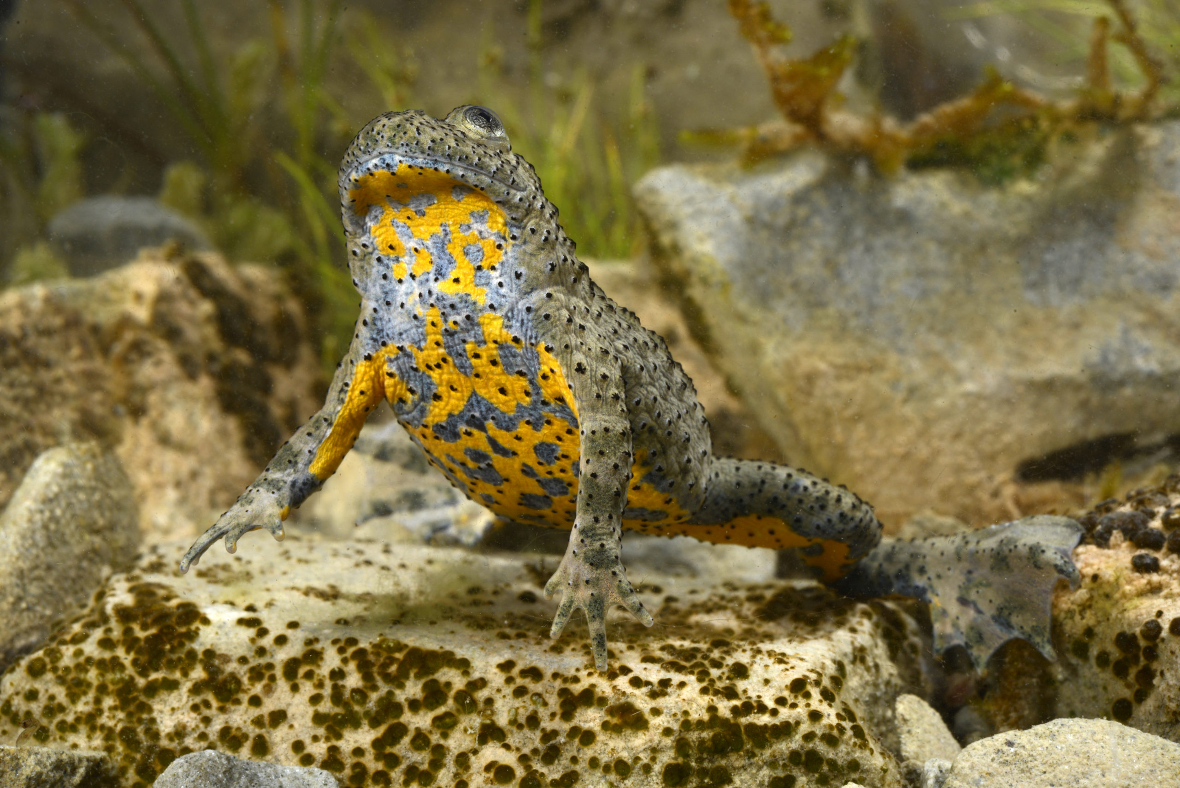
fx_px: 1967
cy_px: 394
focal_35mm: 60
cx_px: 590
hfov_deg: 33.4
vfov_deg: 22.6
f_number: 29
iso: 200
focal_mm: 60
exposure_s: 1/80
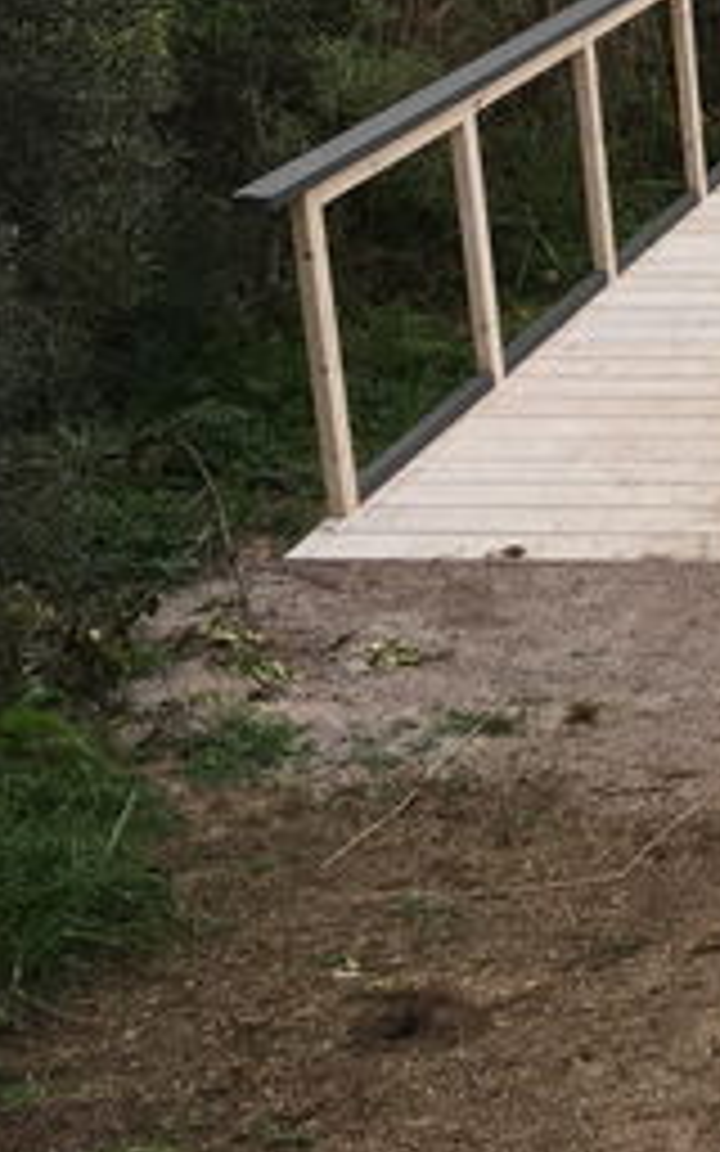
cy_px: 126
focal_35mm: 77
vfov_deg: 26.0
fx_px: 2417
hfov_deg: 14.3
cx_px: 1426
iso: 25
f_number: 2.2
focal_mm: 4.15
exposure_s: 1/712
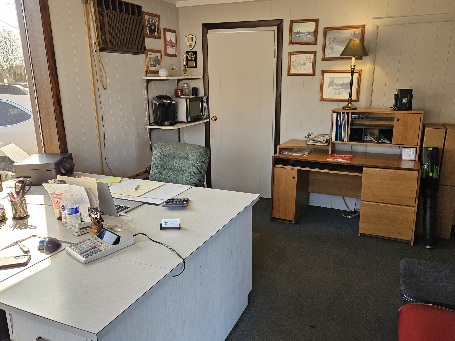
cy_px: 160
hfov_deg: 65.3
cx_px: 230
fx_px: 355
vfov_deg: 51.3
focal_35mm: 27
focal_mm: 5.4
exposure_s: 1/180
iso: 200
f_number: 1.8
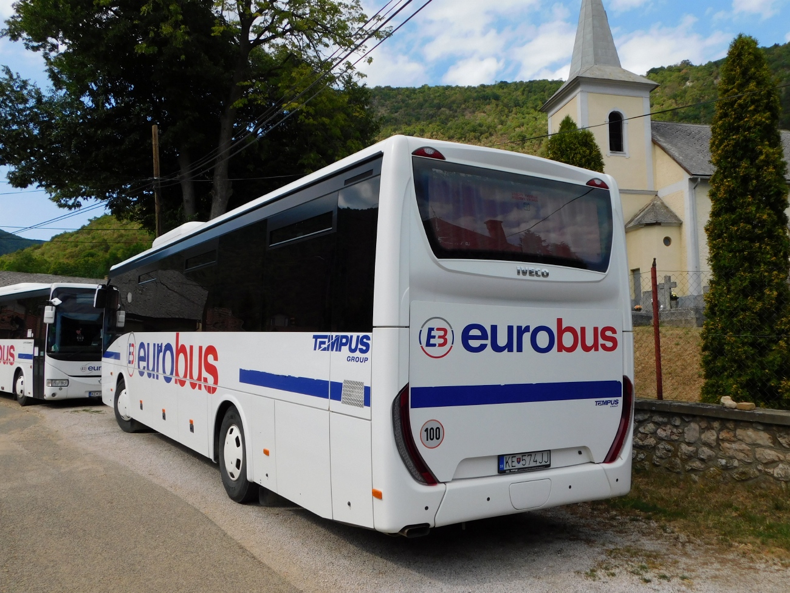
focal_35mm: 30
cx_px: 395
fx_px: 685
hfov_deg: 60.0
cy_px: 296
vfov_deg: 46.8
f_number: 3.2
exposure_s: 1/1250
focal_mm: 5.3
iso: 125
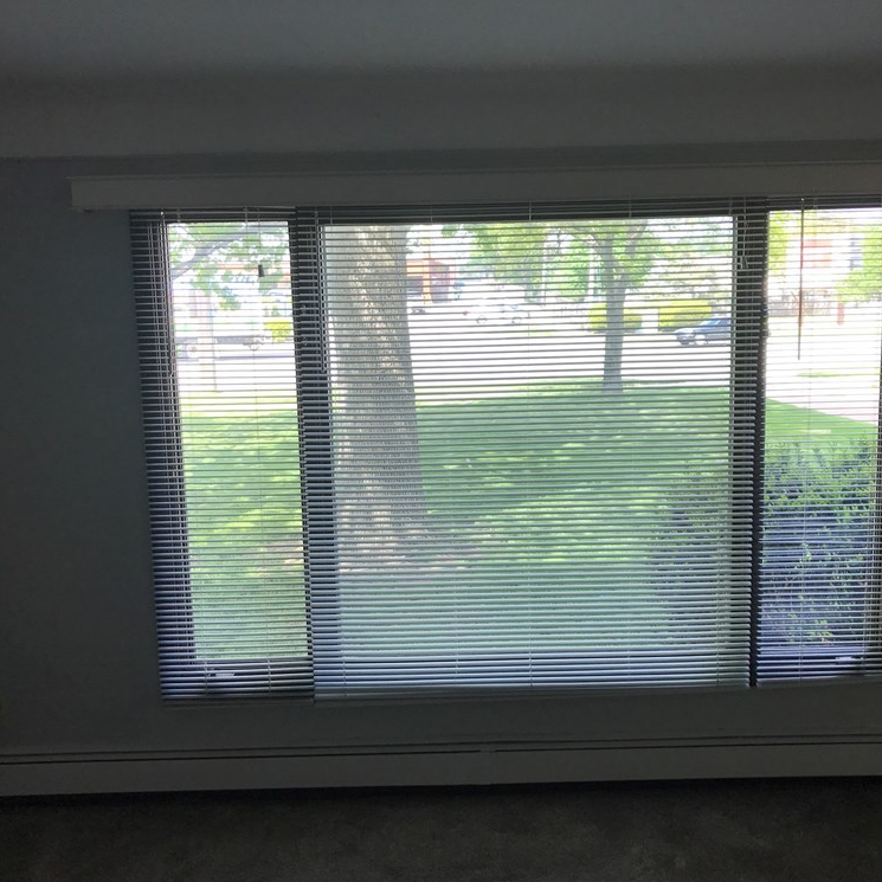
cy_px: 432
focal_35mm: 34
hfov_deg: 48.4
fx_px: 980
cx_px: 461
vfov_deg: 48.4
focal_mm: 3.99
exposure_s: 1/217
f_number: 1.8
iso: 20
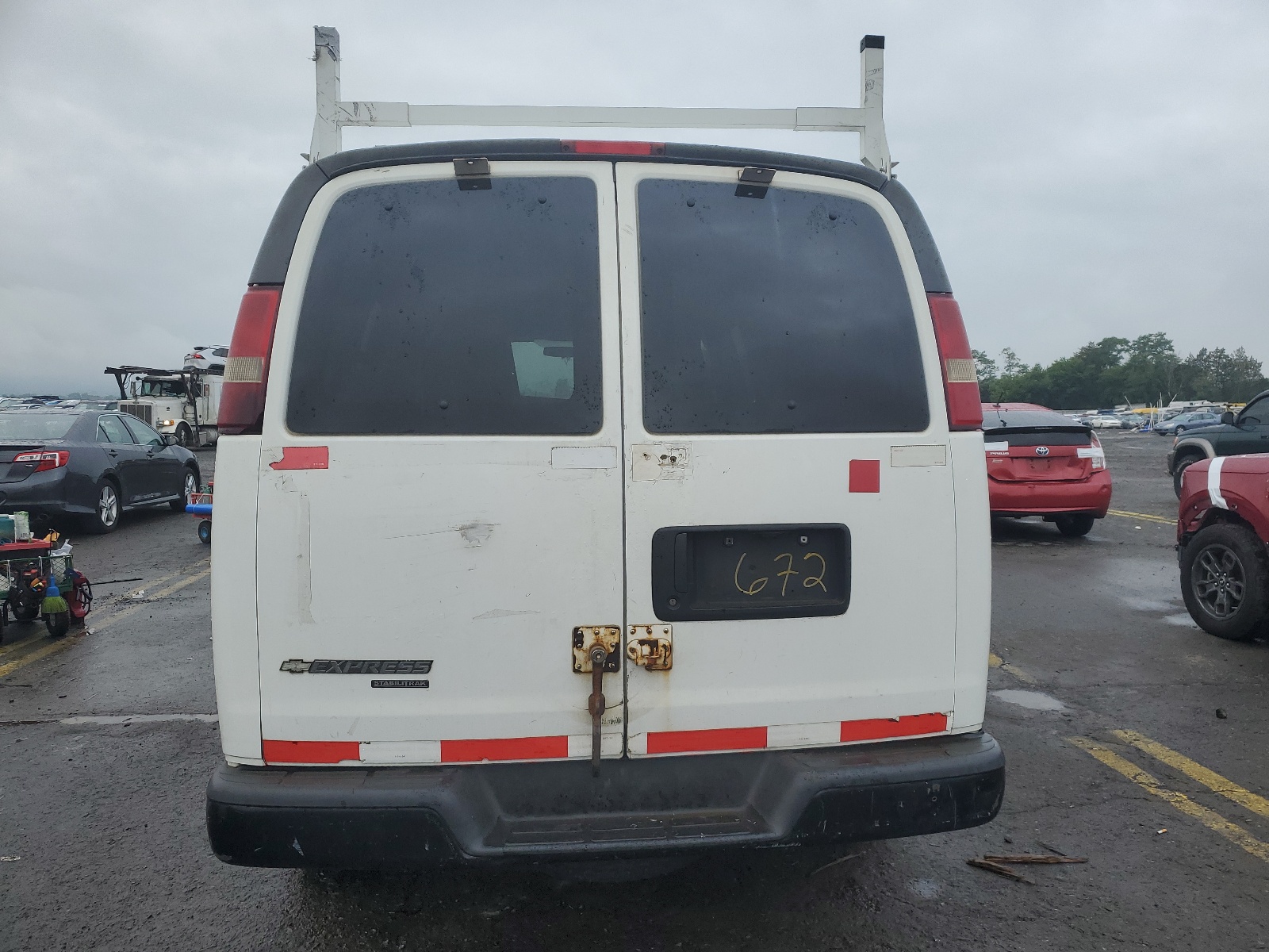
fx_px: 953
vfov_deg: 53.1
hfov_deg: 67.3
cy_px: 476
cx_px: 634
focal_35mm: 26
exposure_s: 1/1000
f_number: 1.5
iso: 50
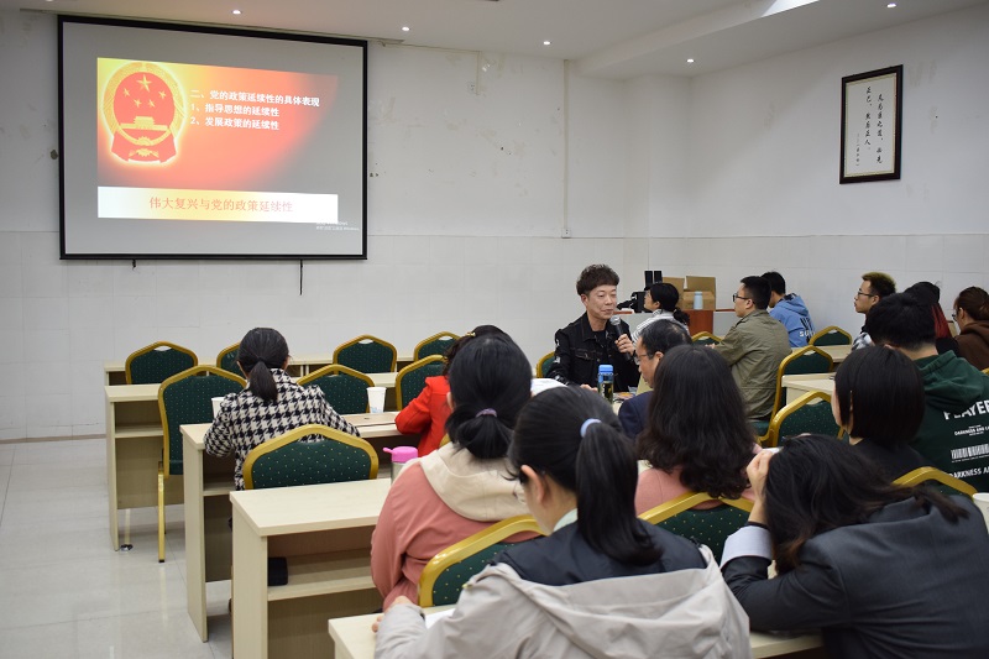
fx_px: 989
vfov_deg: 36.9
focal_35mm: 36
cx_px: 494
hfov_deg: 53.1
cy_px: 330
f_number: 4
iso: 1000
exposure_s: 1/60
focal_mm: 24
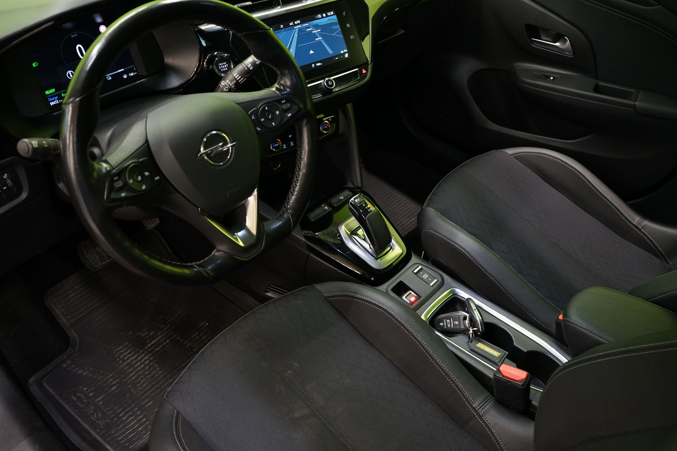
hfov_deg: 61.9
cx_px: 338
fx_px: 564
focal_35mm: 30
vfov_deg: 43.6
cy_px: 226
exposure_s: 1/15
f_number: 5.6
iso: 1600
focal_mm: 30
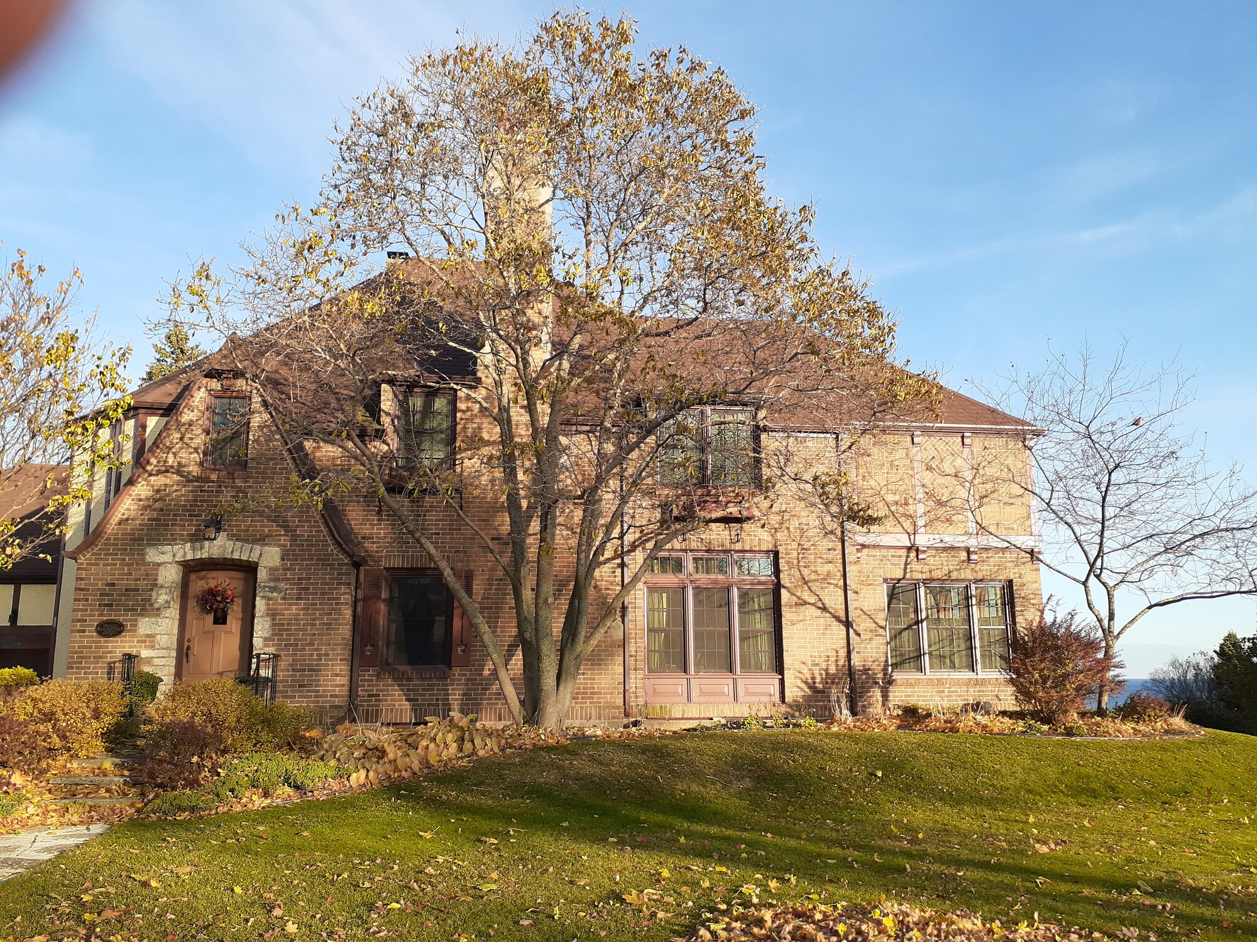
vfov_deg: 51.4
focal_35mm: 27
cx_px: 628
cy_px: 471
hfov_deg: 65.3
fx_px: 980
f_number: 1.9
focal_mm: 3.6
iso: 40
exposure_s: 1/506
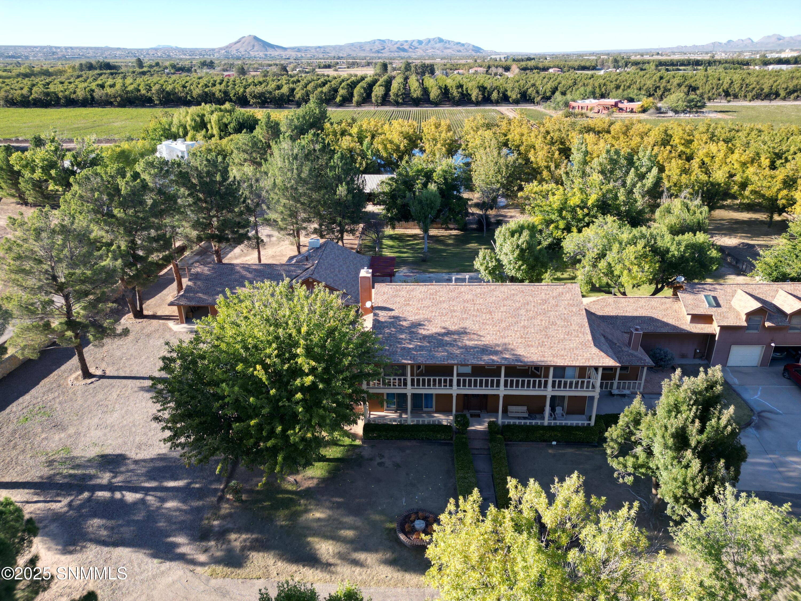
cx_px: 400
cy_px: 300
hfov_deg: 71.6
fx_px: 555
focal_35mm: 24
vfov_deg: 56.8
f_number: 1.7
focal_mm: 6.72
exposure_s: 1/800
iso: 100
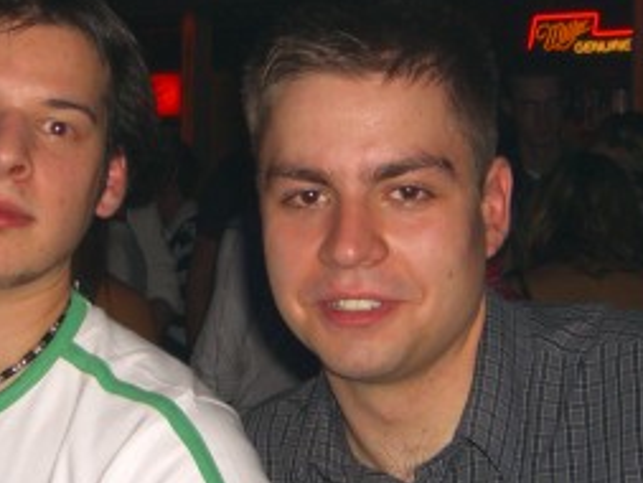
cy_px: 272
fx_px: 1673
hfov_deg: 21.7
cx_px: 249
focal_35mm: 90
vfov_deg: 16.4
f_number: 2.8
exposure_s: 1/60
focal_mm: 7.9
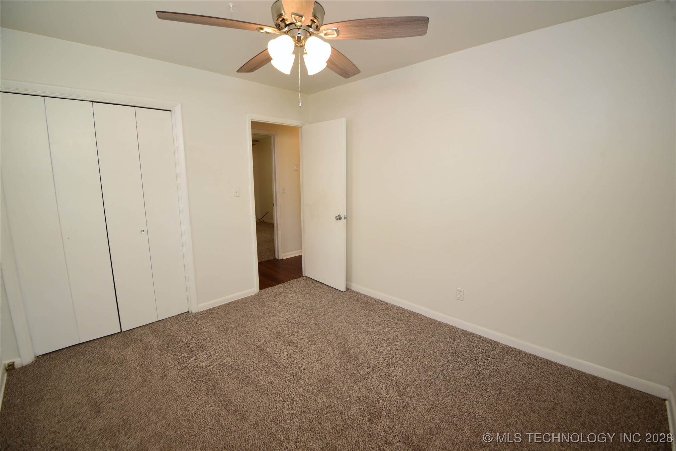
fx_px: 301
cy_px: 226
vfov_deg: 73.8
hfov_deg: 96.7
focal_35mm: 16
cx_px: 338
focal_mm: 16
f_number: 7.1
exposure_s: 1/40
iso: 500
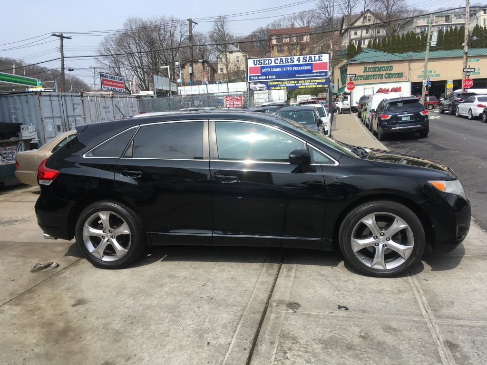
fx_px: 408
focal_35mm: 29
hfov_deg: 61.7
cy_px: 182
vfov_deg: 48.2
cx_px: 244
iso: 25
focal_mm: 4.15
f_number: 2.2
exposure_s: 1/1603
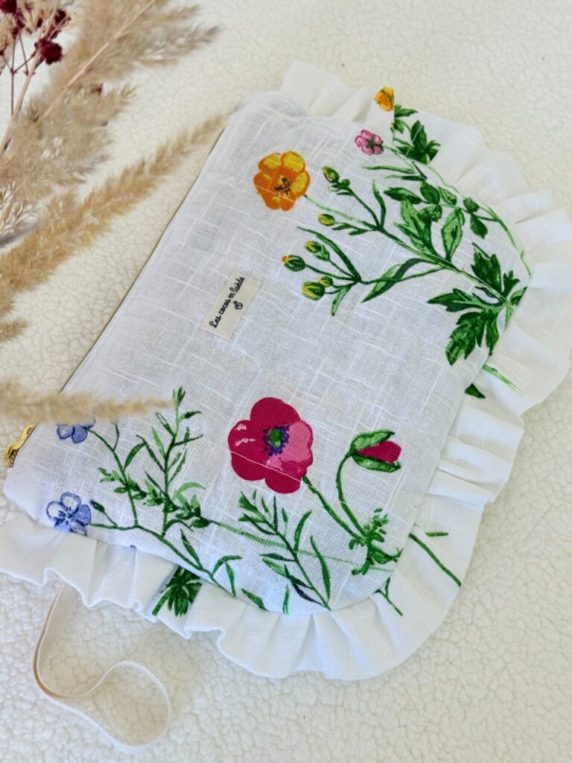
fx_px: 1058
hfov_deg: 30.3
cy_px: 382
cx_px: 286
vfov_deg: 39.7
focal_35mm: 48
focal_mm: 6.76
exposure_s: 1/120
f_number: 1.78
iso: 100
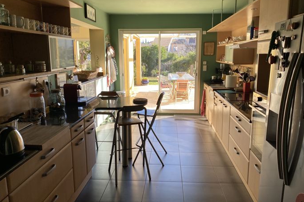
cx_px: 156
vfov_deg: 46.4
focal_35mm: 28
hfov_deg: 65.5
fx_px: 236
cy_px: 97
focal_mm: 4.25
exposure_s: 1/188
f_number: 1.8
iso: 32
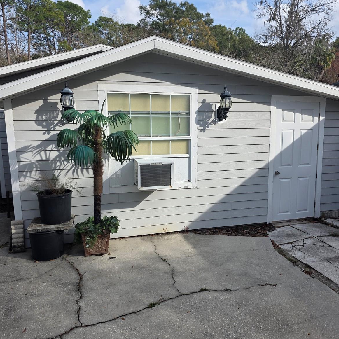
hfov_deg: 57.3
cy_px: 172
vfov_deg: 57.3
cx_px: 181
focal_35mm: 28
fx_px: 310
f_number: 1.7
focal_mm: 6.3
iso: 80
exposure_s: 1/5296
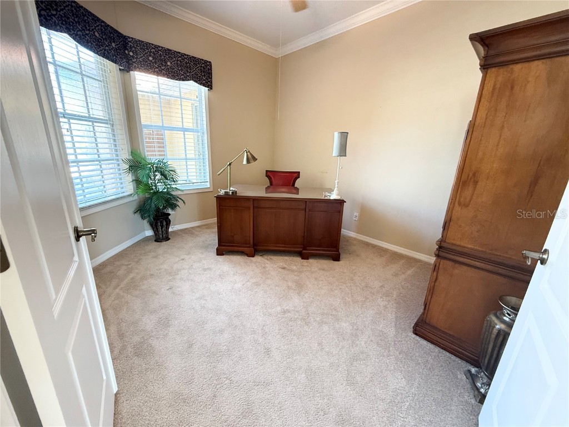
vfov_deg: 85.7
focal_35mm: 14
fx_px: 230
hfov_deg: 102.1
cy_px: 214
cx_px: 284
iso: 320
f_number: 2.2
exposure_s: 1/60
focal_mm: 2.22
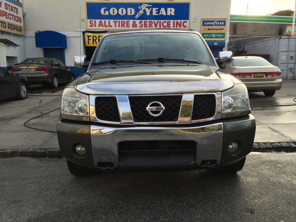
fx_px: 248
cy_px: 111
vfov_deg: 48.2
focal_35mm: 29
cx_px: 148
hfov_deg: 61.7
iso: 32
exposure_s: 1/258
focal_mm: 4.15
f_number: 2.2
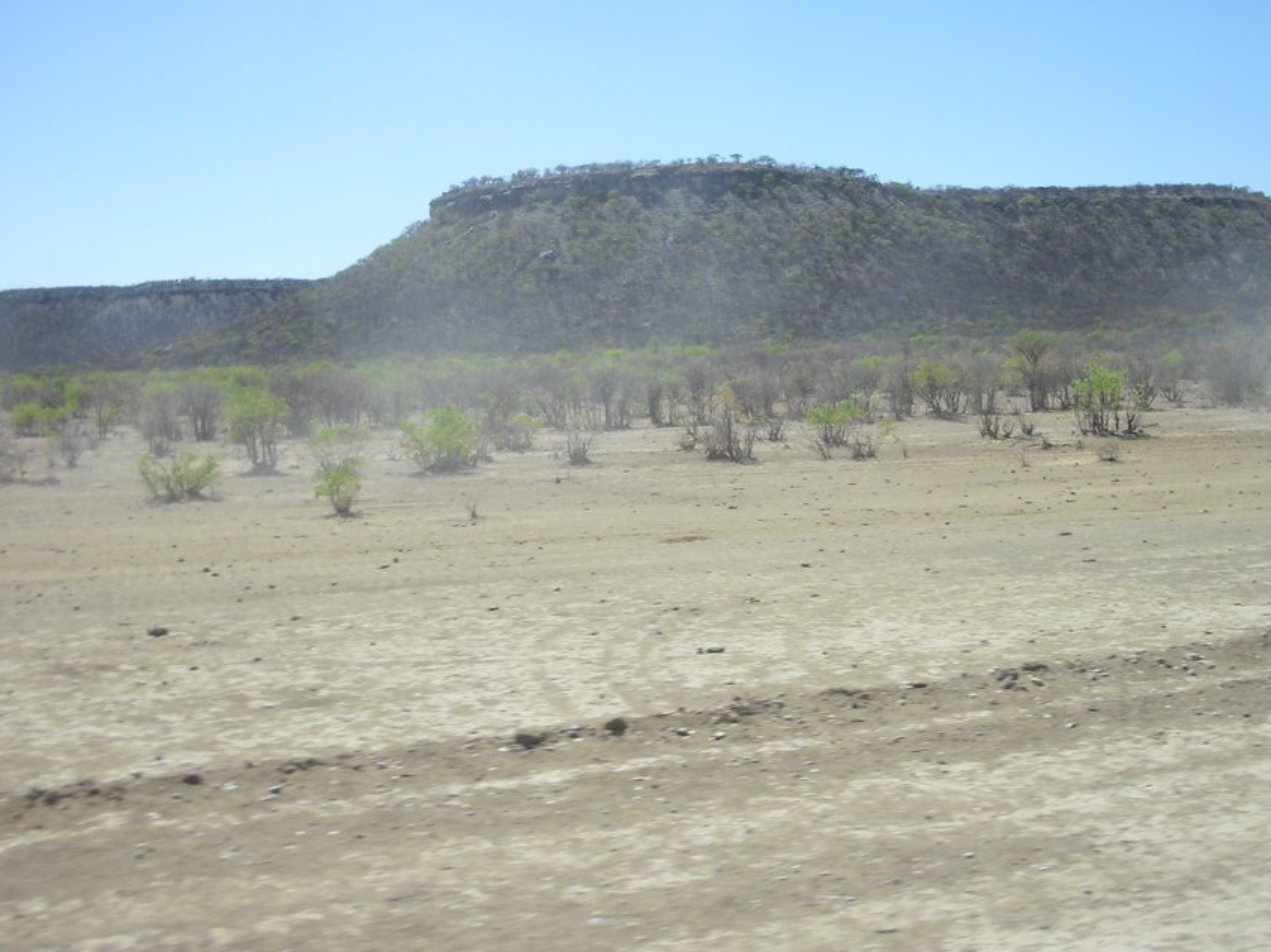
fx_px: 1689
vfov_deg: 31.5
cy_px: 422
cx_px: 753
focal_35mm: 46
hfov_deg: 41.1
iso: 100
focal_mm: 6.2
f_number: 8
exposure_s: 1/250
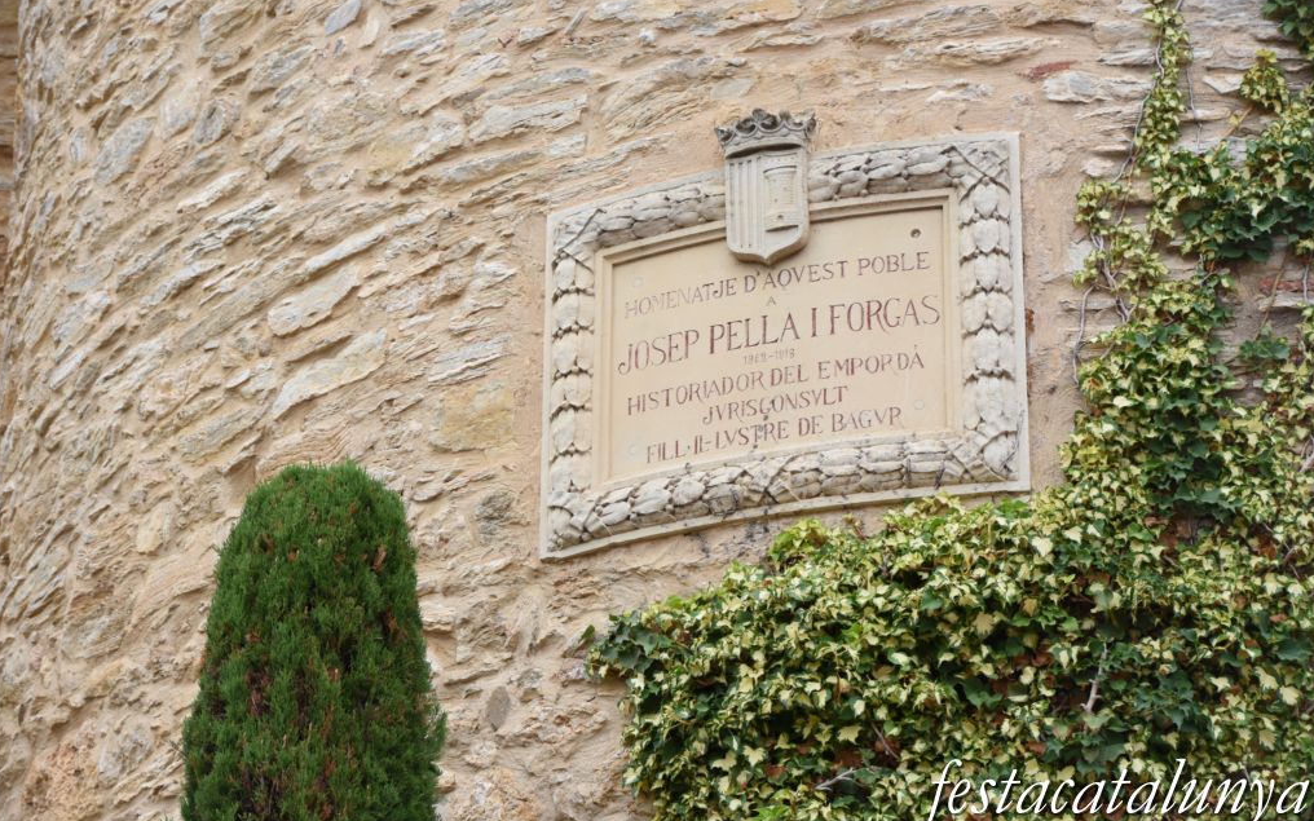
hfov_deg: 18.0
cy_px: 396
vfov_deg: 11.3
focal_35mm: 116
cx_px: 656
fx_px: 4137
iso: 640
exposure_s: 1/1000
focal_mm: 75
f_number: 6.3
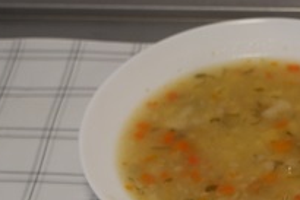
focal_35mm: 158
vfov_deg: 8.6
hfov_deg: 12.6
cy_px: 260
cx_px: 382
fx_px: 1318
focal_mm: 33
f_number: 5
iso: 400
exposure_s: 1/60
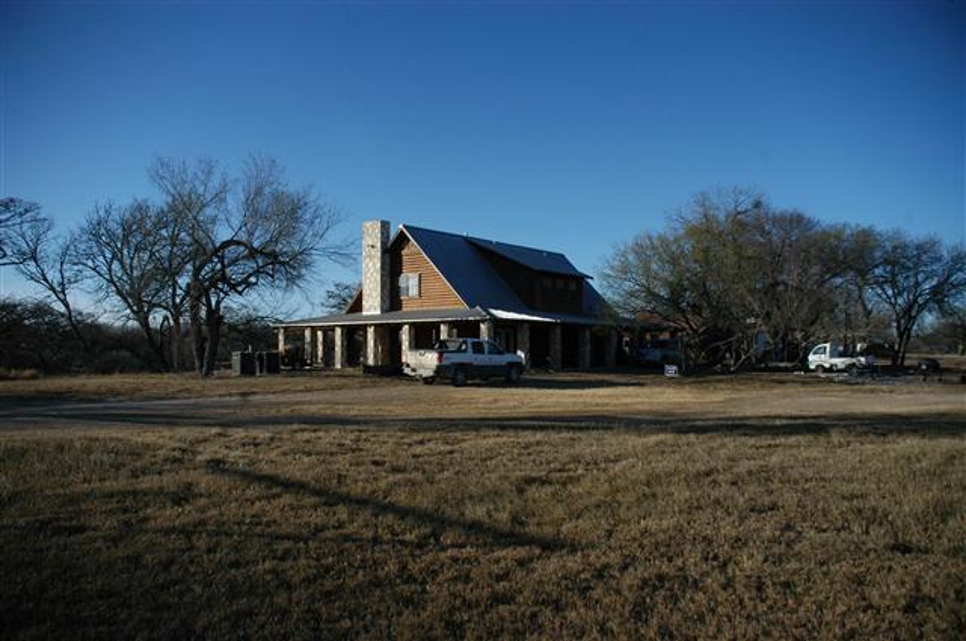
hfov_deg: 26.0
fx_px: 2090
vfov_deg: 17.4
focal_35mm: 78
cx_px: 483
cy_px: 320
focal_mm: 52
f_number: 6.3
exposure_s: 1/4000
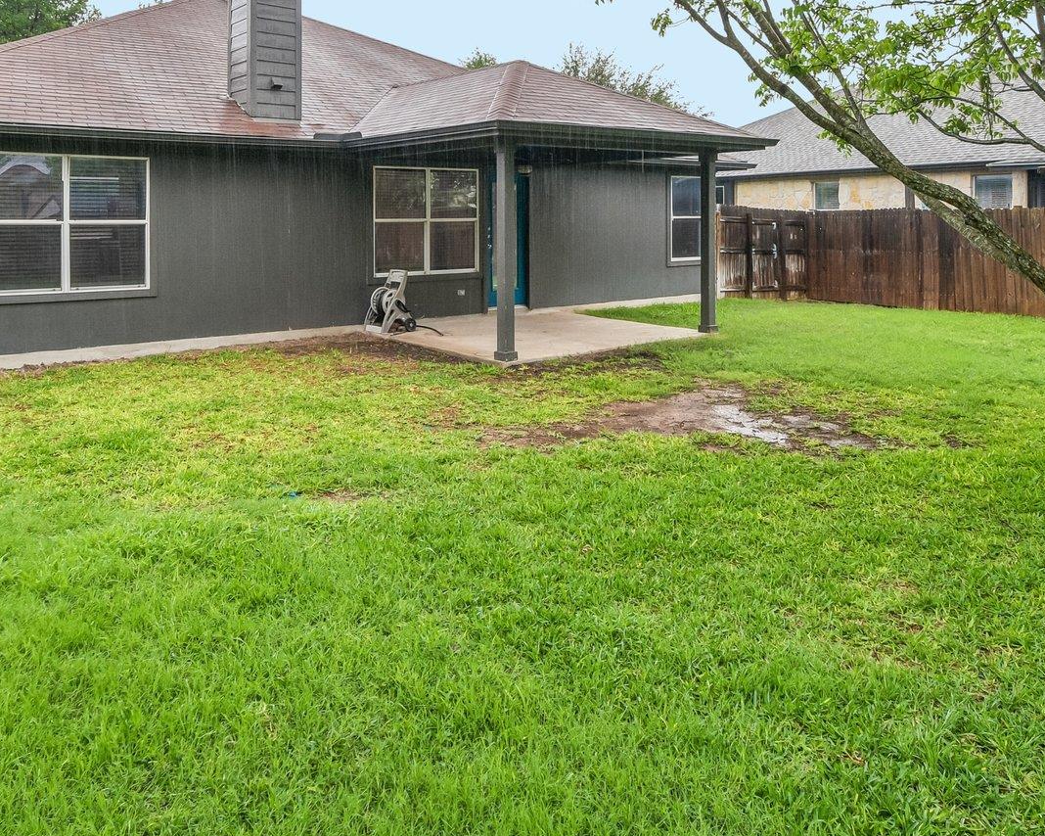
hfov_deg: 63.8
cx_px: 454
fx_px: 835
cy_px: 182
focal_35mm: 27
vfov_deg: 50.3
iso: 400
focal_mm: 10
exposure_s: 1/30
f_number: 8
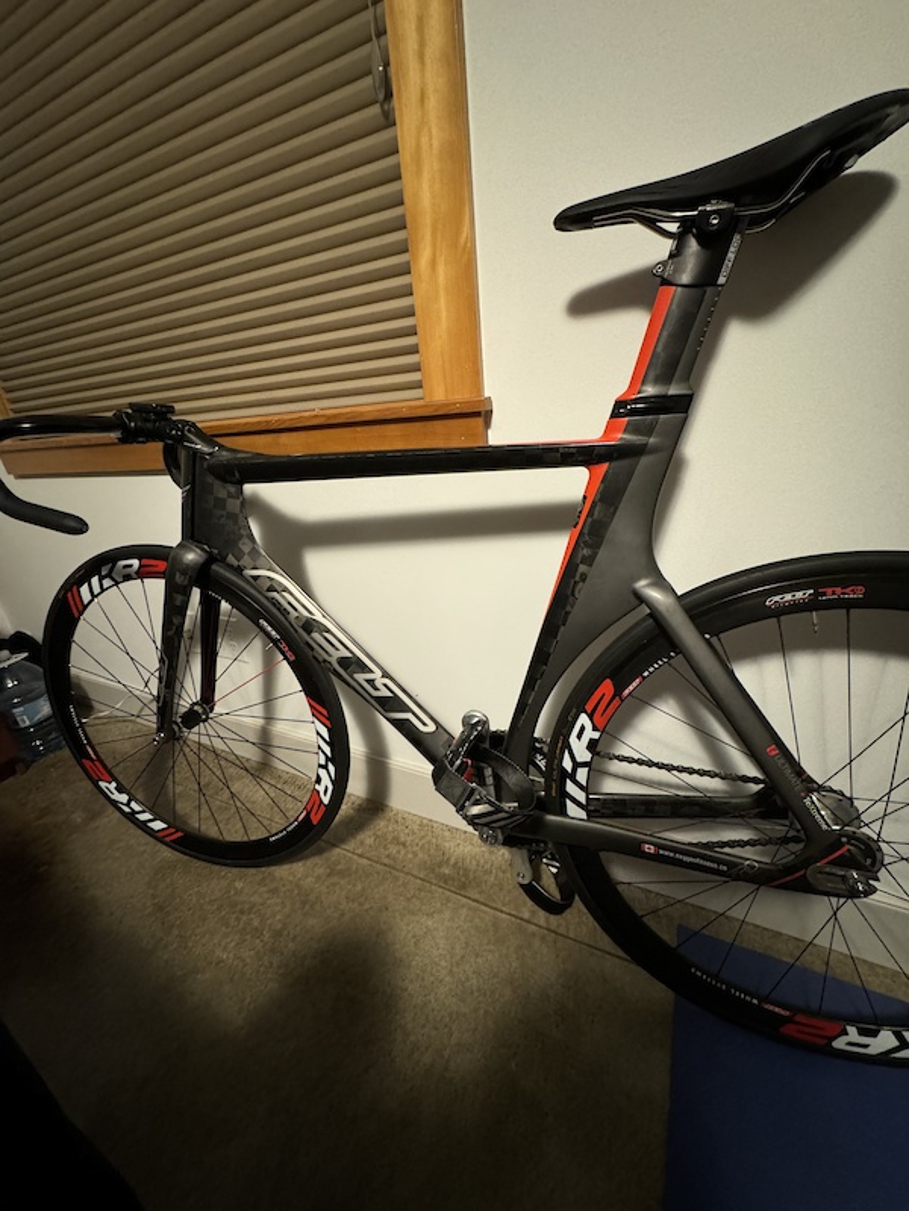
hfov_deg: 85.7
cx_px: 454
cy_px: 606
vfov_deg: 102.1
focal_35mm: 14
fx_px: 490
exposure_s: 1/40
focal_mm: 2.22
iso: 800
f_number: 2.2
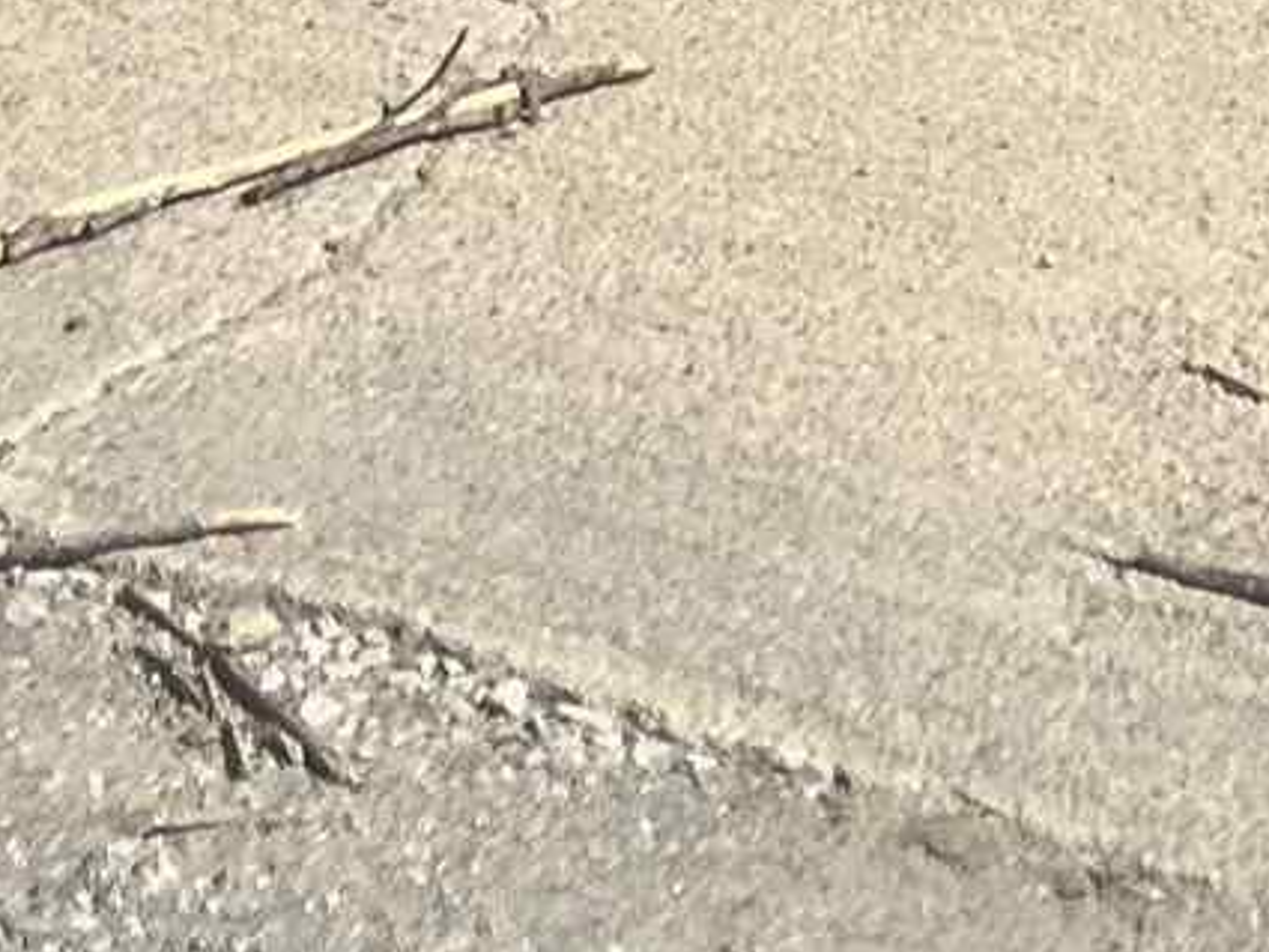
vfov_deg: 6.8
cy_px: -2262
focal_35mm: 188
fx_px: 6894
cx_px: 325
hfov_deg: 10.5
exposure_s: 1/4149
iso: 50
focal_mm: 5.1
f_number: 1.6
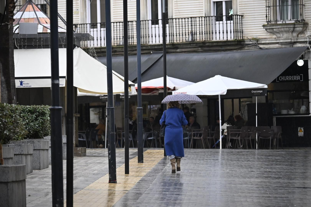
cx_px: 156
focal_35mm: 278
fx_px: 2397
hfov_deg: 7.4
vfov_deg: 5.0
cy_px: 104
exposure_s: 1/250
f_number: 5.6
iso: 1250
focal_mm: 185
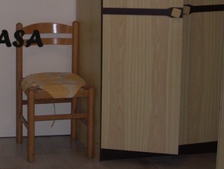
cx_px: -31
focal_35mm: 102
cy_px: 36
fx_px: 661
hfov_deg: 18.4
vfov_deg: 14.5
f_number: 2.8
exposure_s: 1/30
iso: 64
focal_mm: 6.2
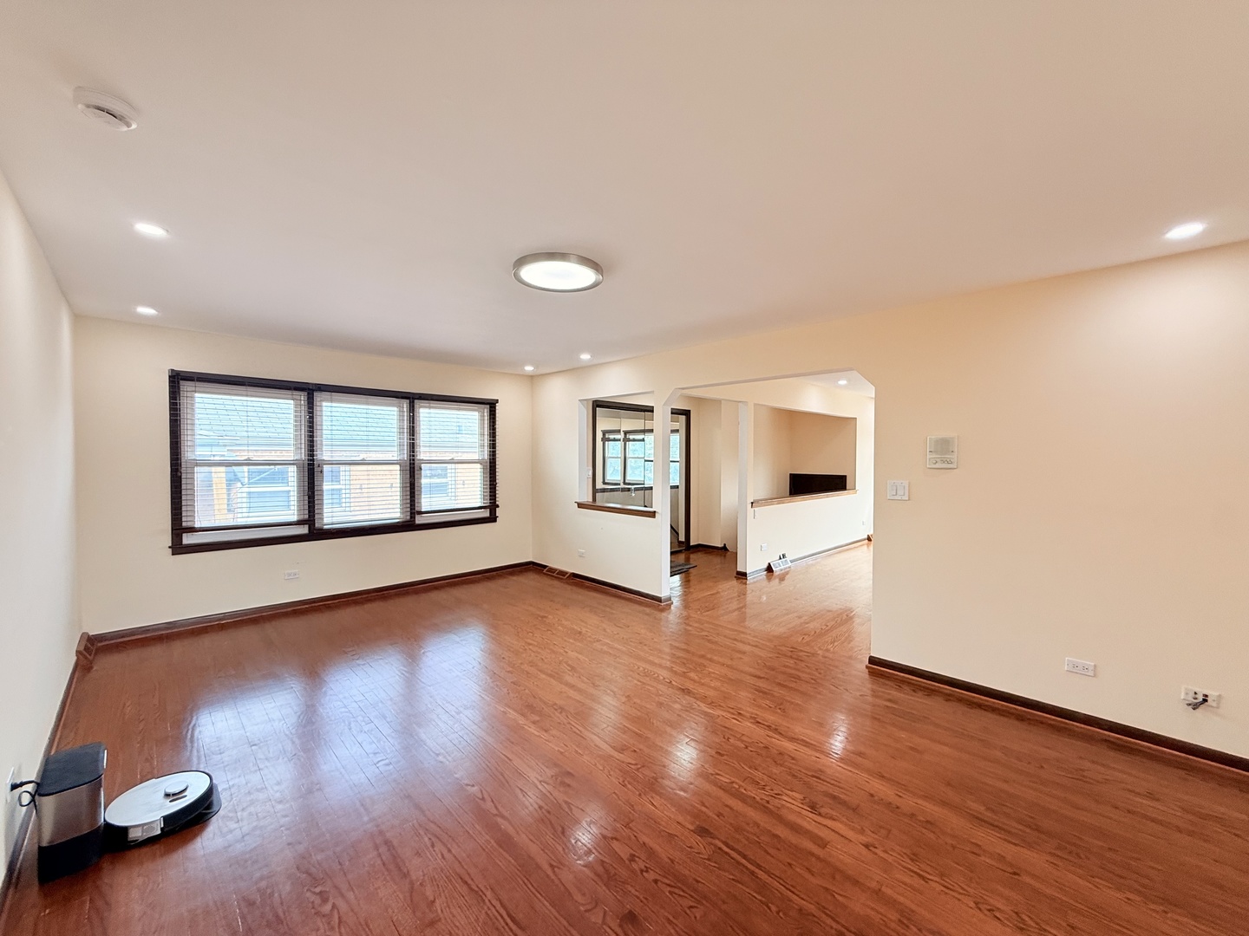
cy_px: 468
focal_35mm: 14
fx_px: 505
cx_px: 624
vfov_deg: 85.7
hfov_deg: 102.1
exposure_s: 1/120
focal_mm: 2.22
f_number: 2.2
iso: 100
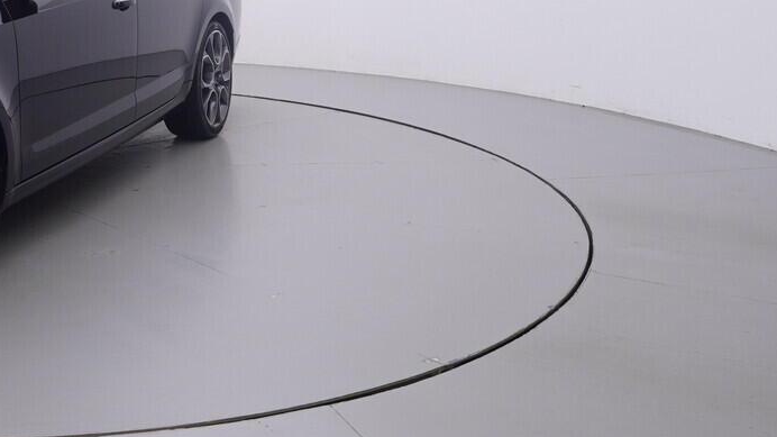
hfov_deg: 37.0
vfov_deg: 23.7
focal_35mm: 49
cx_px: -24
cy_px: 36
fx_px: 1011
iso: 200
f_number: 5
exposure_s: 1/80
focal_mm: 15
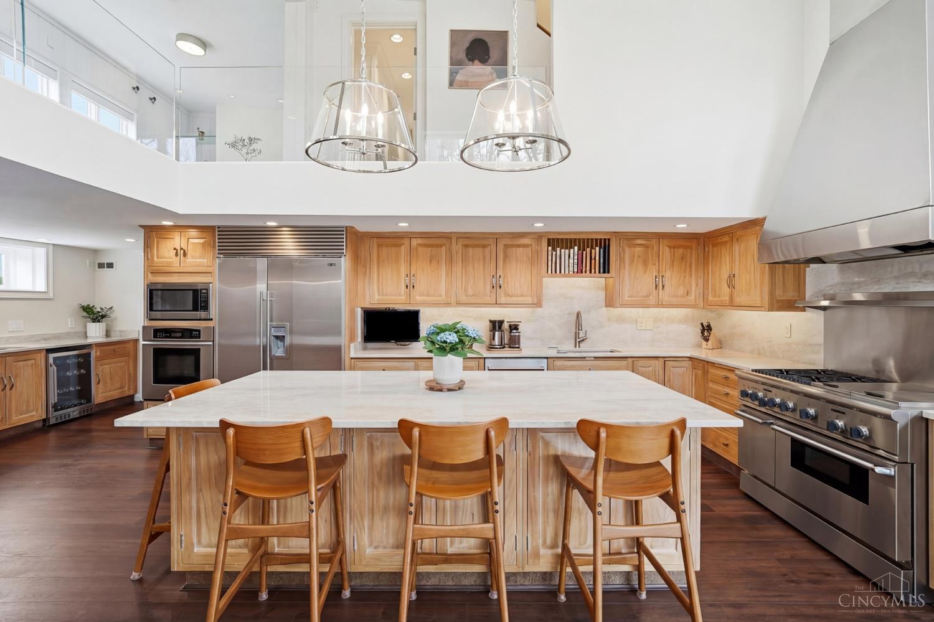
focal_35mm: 16
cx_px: 467
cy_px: 311
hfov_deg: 96.8
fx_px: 415
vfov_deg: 73.7
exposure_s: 1/250
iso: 100
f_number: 5.6
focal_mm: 16
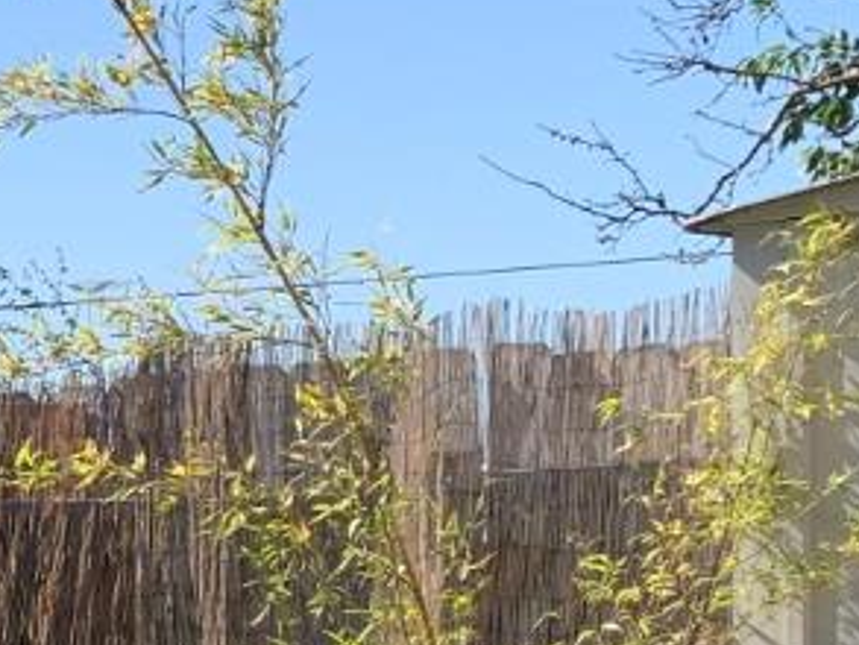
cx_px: -396
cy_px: 717
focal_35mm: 133
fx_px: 3302
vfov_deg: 11.0
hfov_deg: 14.0
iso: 25
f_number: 1.8
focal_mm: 4.25
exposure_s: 1/1634
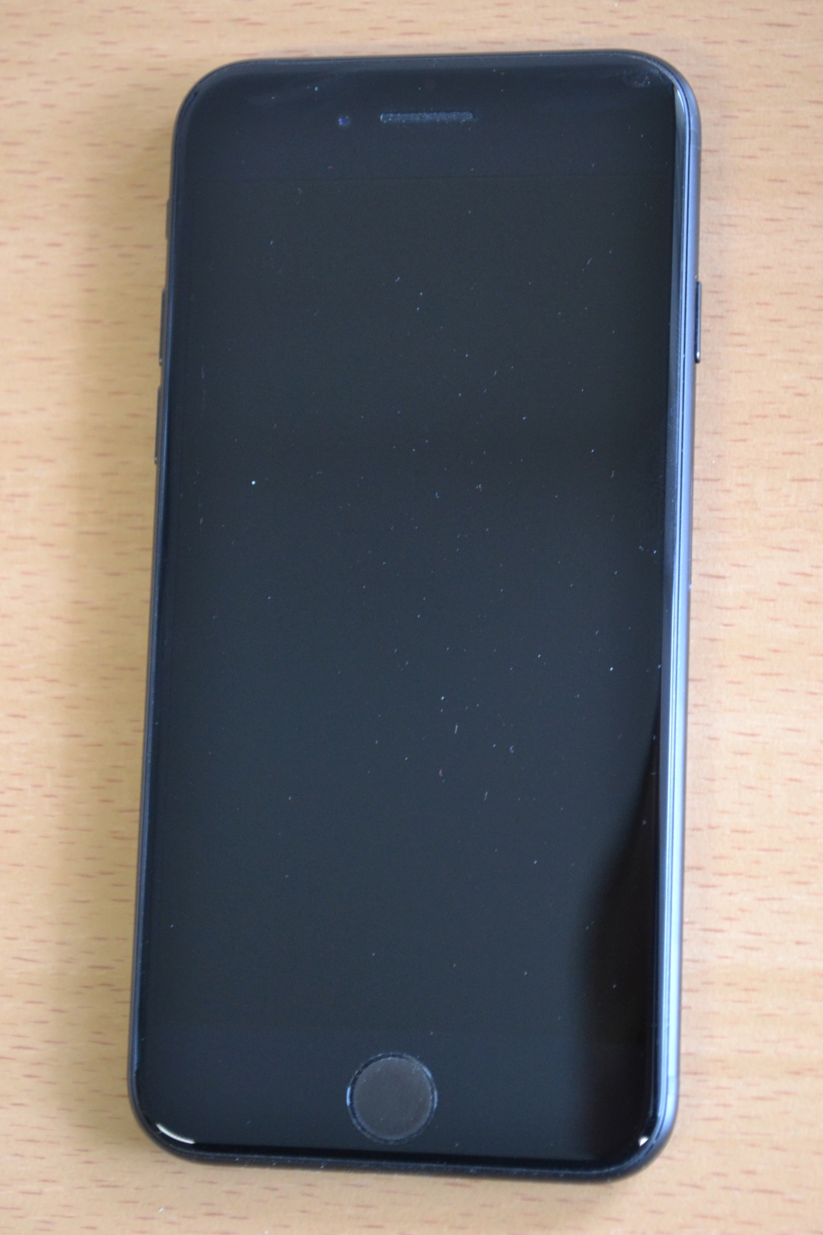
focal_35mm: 82
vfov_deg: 24.6
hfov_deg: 16.6
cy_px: 618
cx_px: 412
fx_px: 2828
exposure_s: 1/15
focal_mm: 55
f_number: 5.6
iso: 1800
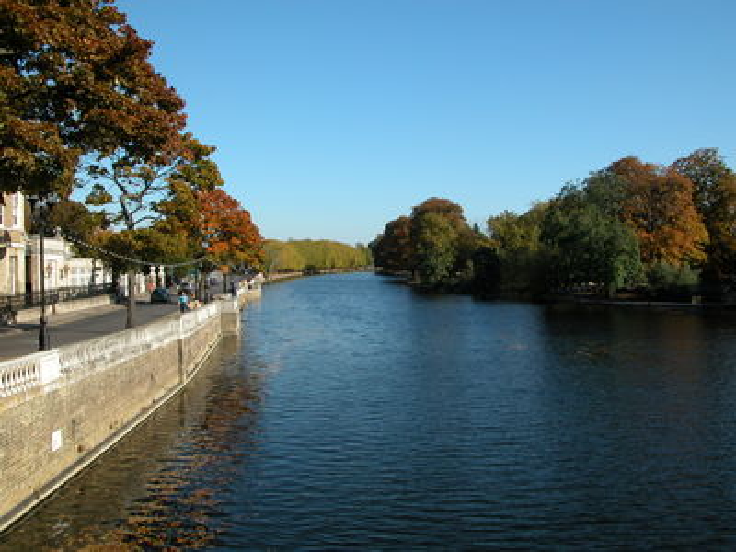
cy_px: 276
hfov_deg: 52.6
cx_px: 368
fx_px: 744
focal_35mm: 35
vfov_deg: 40.7
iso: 100
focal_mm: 8.9
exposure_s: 1/306
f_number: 6.3
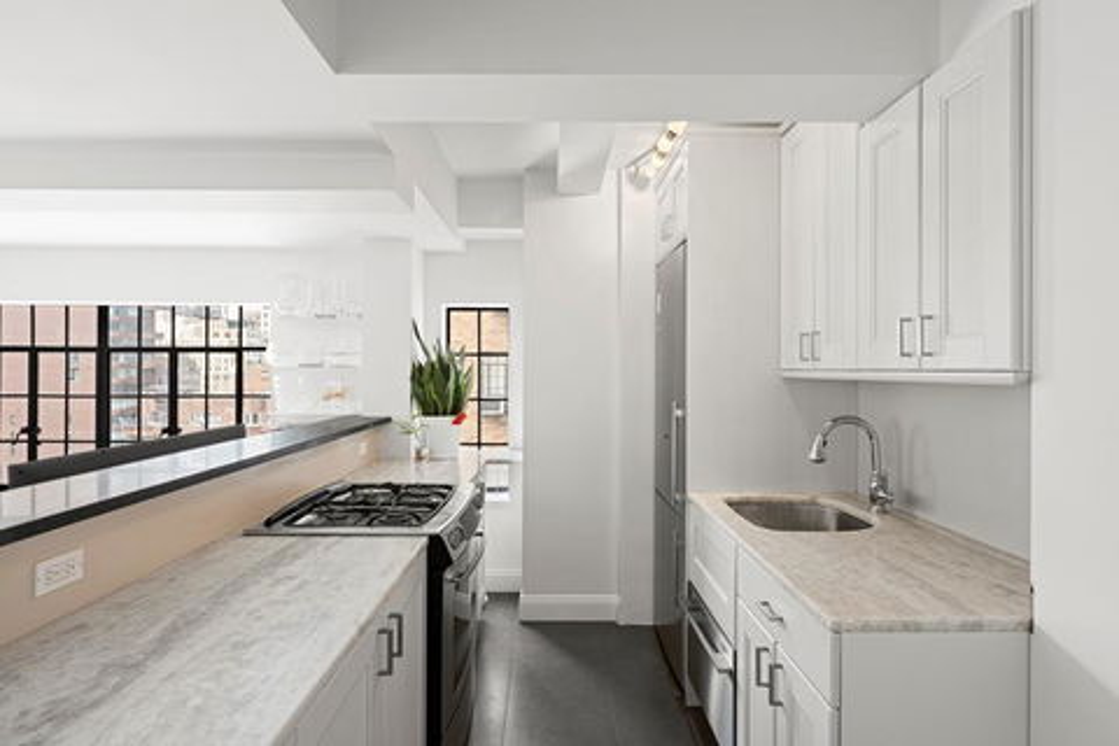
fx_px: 559
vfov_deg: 67.4
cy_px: 373
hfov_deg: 90.0
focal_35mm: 18
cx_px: 560
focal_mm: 18
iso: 320
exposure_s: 1/8
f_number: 8
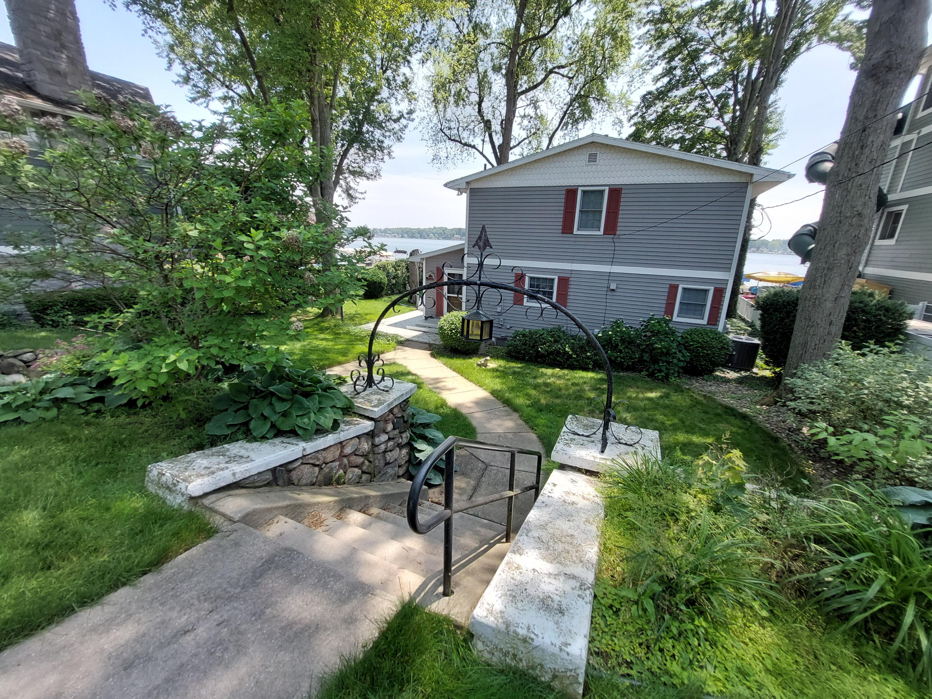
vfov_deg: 89.9
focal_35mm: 13
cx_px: 466
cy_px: 350
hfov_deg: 106.2
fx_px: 350
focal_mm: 1.74
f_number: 2.2
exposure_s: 1/342
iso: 50
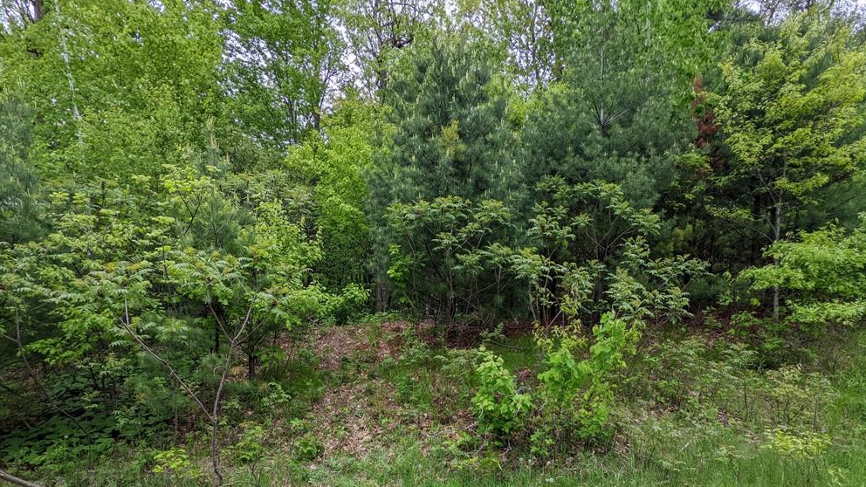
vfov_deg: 59.3
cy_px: 333
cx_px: 443
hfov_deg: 92.6
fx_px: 413
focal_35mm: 18
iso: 35
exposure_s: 1/291
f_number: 2.2
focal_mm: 2.22
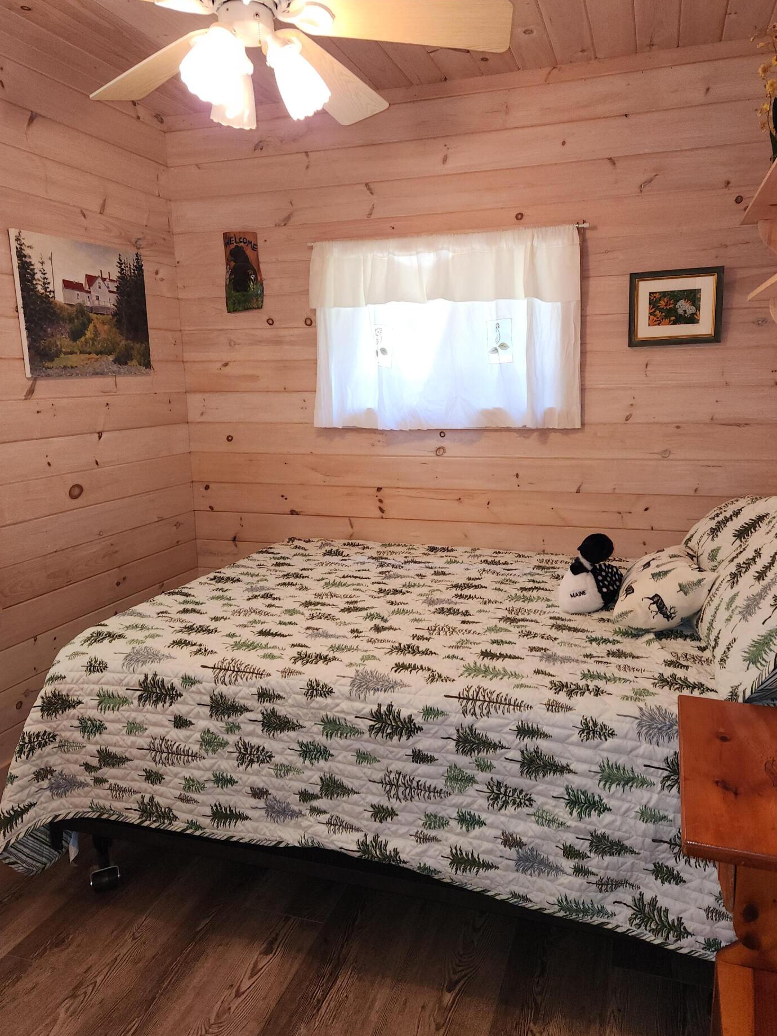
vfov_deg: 69.4
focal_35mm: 25
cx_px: 418
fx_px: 748
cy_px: 494
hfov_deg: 54.8
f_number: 1.8
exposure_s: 1/60
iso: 100
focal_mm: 5.4
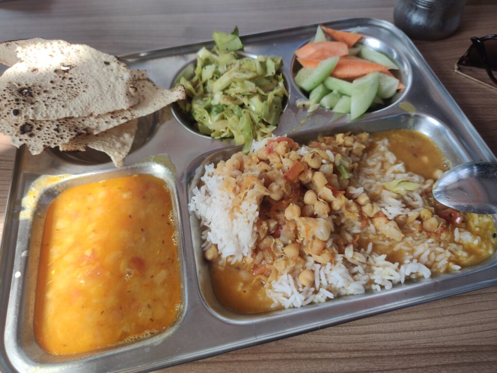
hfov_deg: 71.6
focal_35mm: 24
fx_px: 345
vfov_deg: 56.8
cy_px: 186
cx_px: 248
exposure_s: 1/120
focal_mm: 6.74
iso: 110
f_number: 1.69
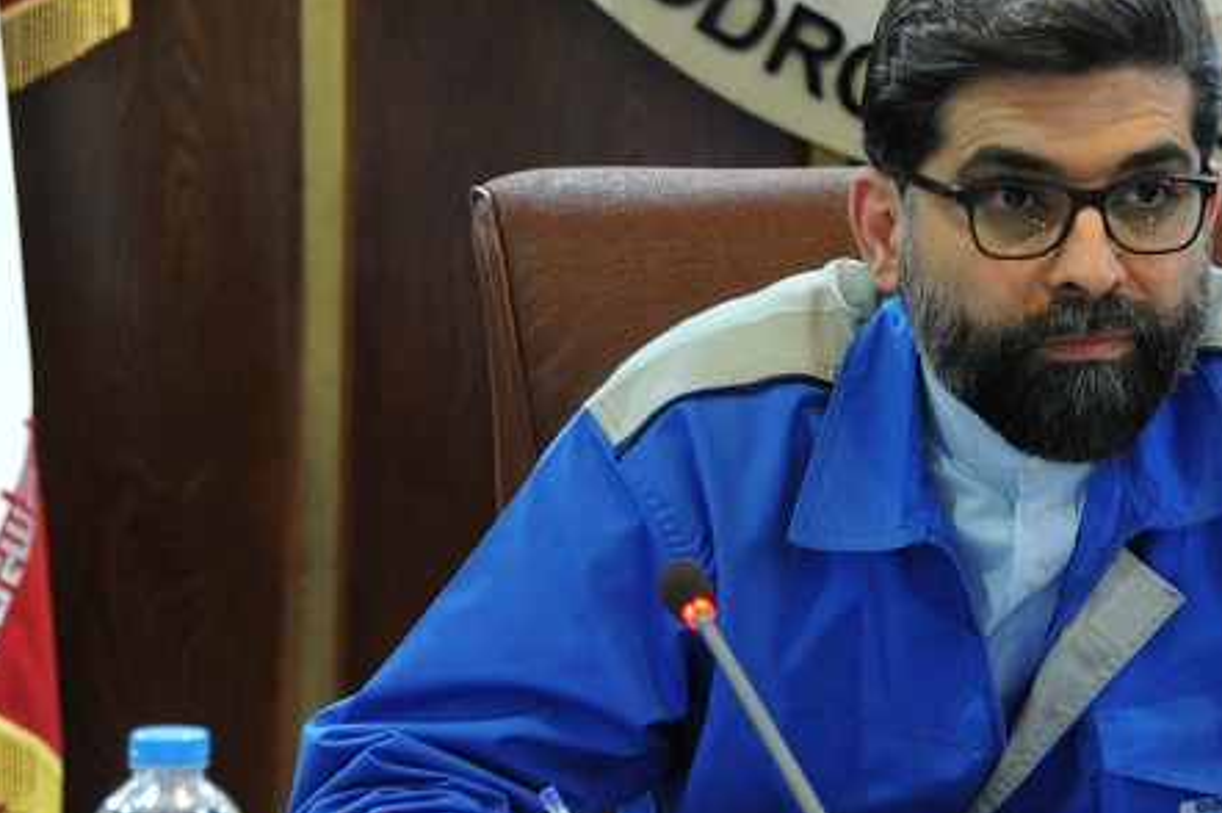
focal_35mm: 181
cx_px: 972
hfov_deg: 11.3
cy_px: 408
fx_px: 6139
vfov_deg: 7.6
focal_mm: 112
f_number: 5.6
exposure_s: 1/50
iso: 5000
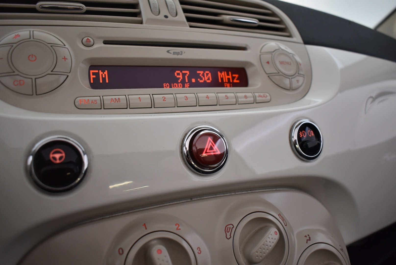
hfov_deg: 61.9
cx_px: 198
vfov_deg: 43.7
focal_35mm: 30
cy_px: 132
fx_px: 330
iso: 800
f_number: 3.8
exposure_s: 1/30
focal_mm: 20
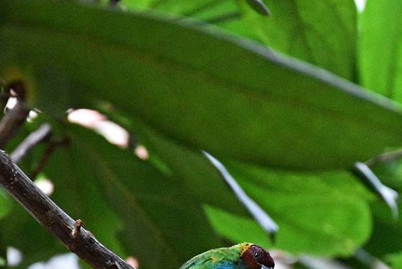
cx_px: 231
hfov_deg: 5.3
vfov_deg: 3.5
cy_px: 233
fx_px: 4335
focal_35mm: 388
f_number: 5.6
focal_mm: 140
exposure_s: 1/400
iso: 12800
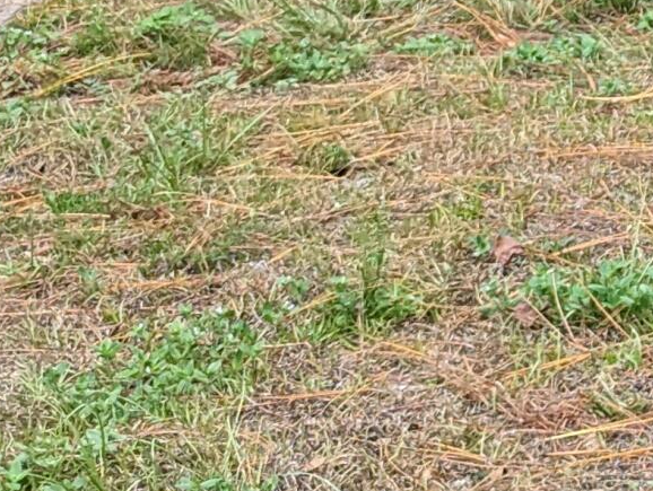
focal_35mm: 249
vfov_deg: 5.9
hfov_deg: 7.5
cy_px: -385
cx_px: 1411
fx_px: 4703
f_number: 1.85
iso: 41
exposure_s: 1/322
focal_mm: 6.81
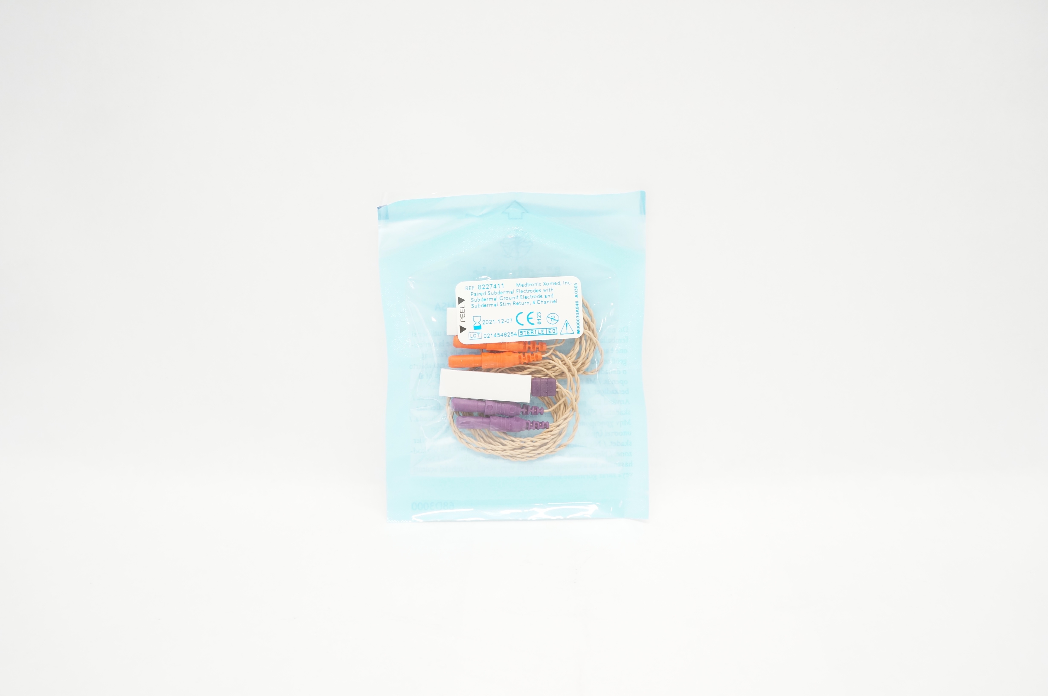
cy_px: 348
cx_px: 524
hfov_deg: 67.4
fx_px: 785
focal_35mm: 27
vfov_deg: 47.8
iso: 800
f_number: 5
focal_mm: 18
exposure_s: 1/80
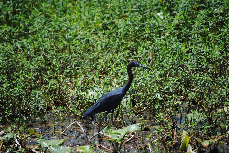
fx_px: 1911
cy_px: 76
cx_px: 114
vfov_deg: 4.6
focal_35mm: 300
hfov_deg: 6.9
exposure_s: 1/1000
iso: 200
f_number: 5.6
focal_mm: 200
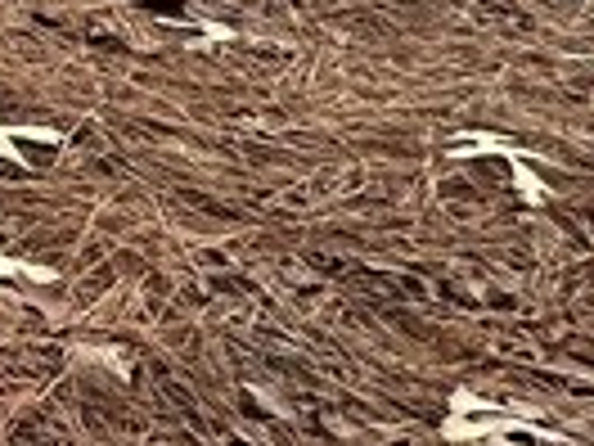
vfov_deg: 12.0
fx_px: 1870
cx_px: -1647
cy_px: -460
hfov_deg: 8.8
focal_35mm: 109
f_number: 2.2
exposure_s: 1/99
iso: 40
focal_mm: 2.22
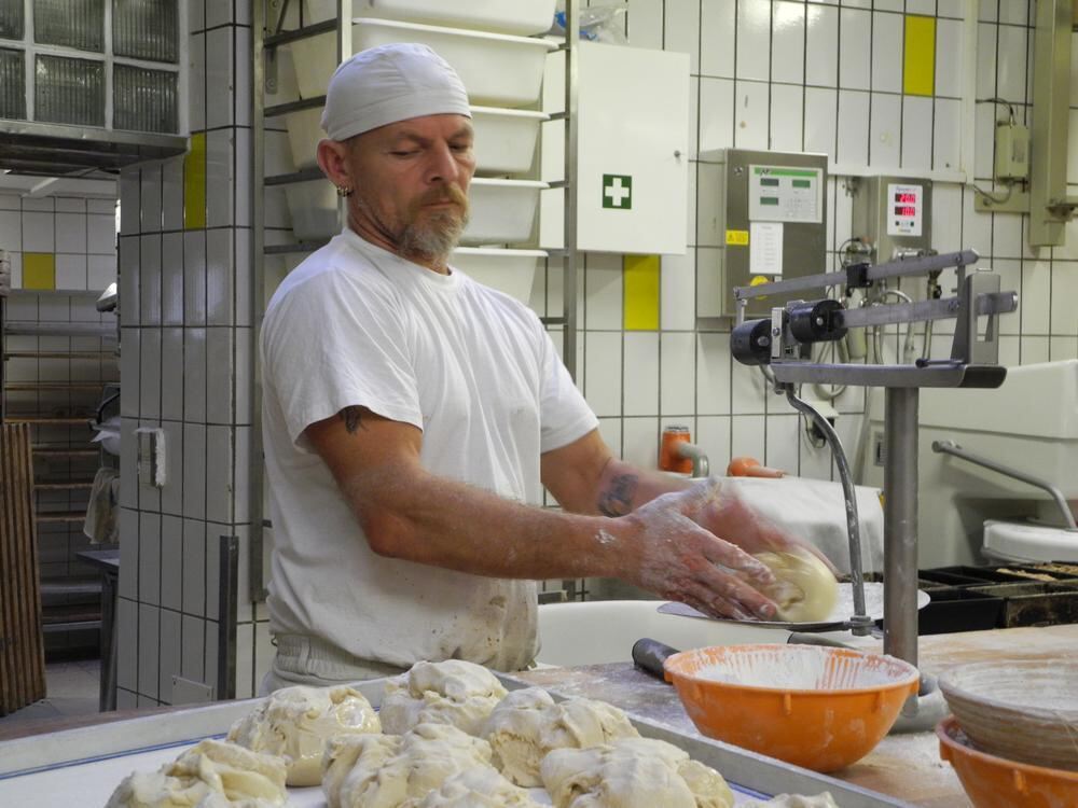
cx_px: 539
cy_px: 404
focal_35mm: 55
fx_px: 1713
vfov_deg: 26.6
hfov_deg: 34.9
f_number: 3.5
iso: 400
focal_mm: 11.8
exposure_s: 1/45.7
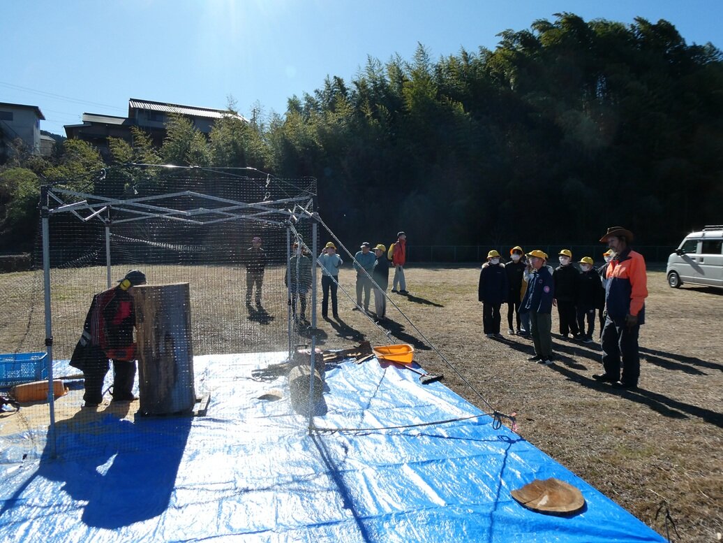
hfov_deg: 71.6
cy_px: 272
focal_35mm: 24
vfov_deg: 56.8
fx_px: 501
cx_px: 362
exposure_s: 1/800
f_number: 4
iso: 80
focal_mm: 4.3
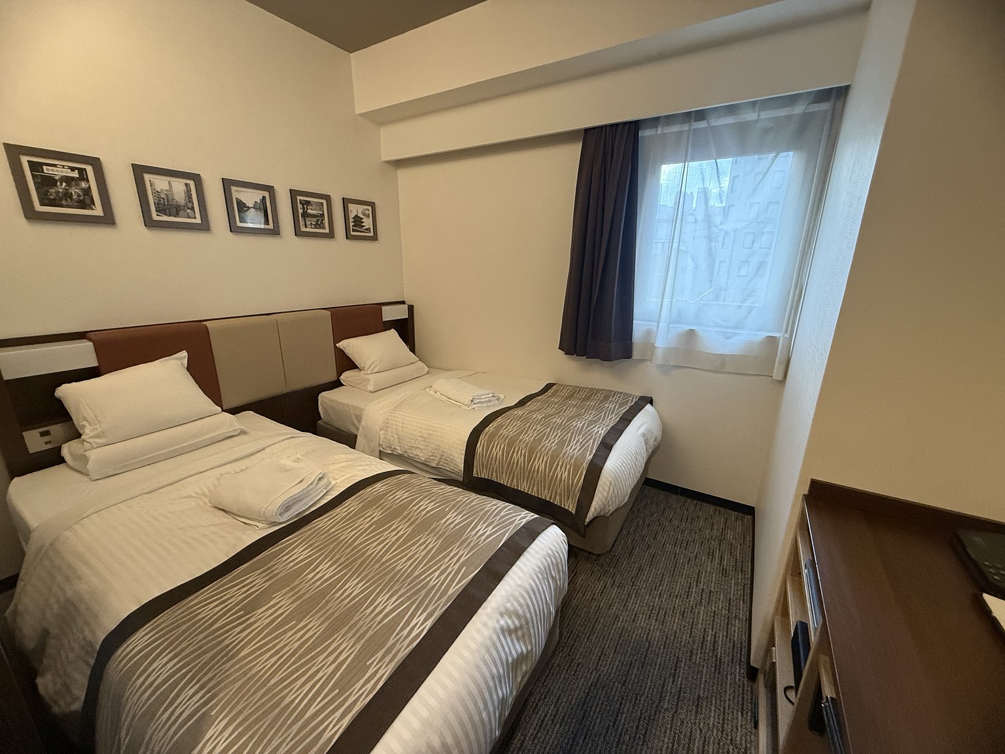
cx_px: 502
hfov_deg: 102.1
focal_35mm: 14
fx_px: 406
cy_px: 377
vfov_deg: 85.7
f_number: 2.2
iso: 500
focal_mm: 2.22
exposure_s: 1/60
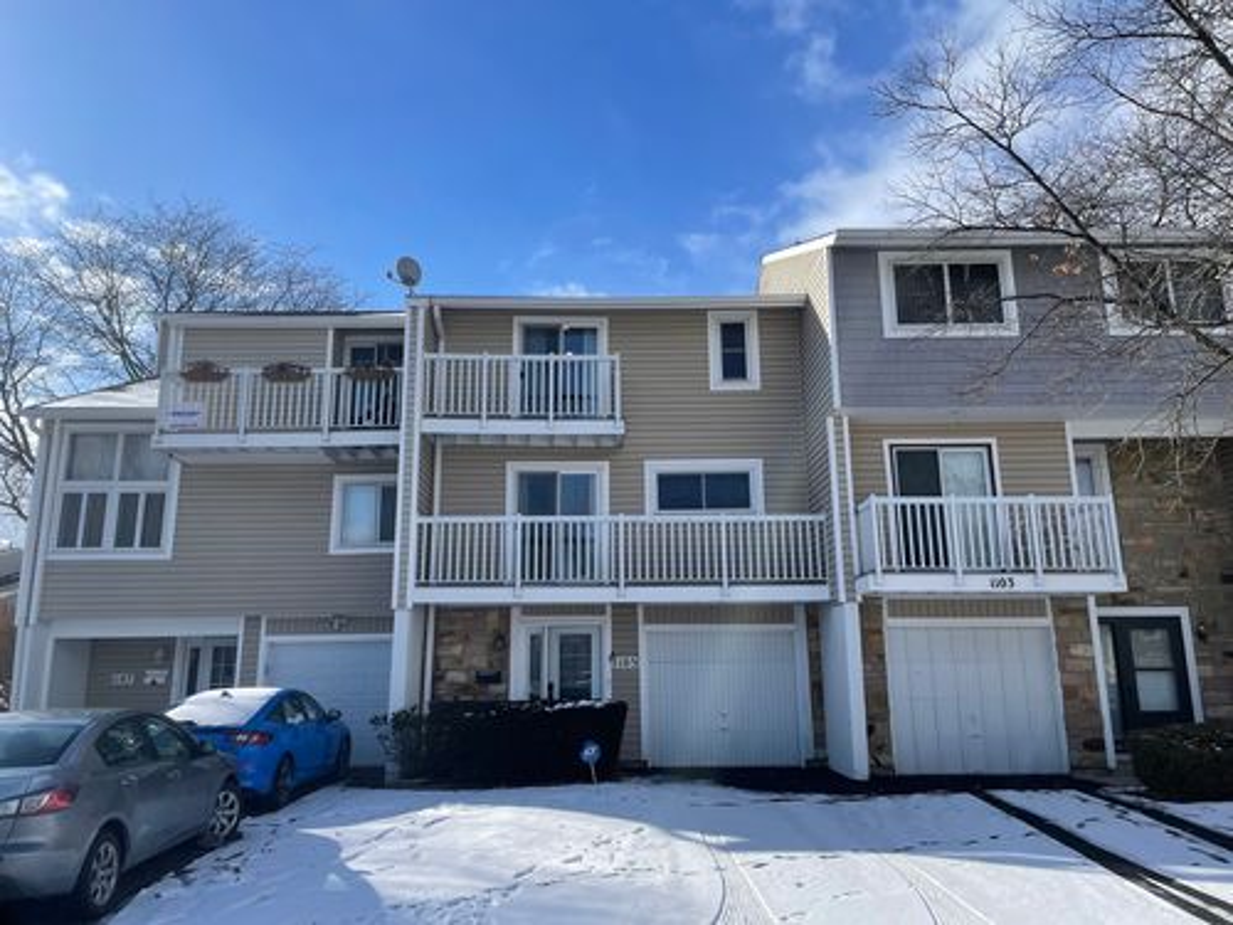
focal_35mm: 26
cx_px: 616
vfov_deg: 53.1
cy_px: 462
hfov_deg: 67.3
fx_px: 926
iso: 32
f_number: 1.6
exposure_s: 1/2959
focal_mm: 4.2
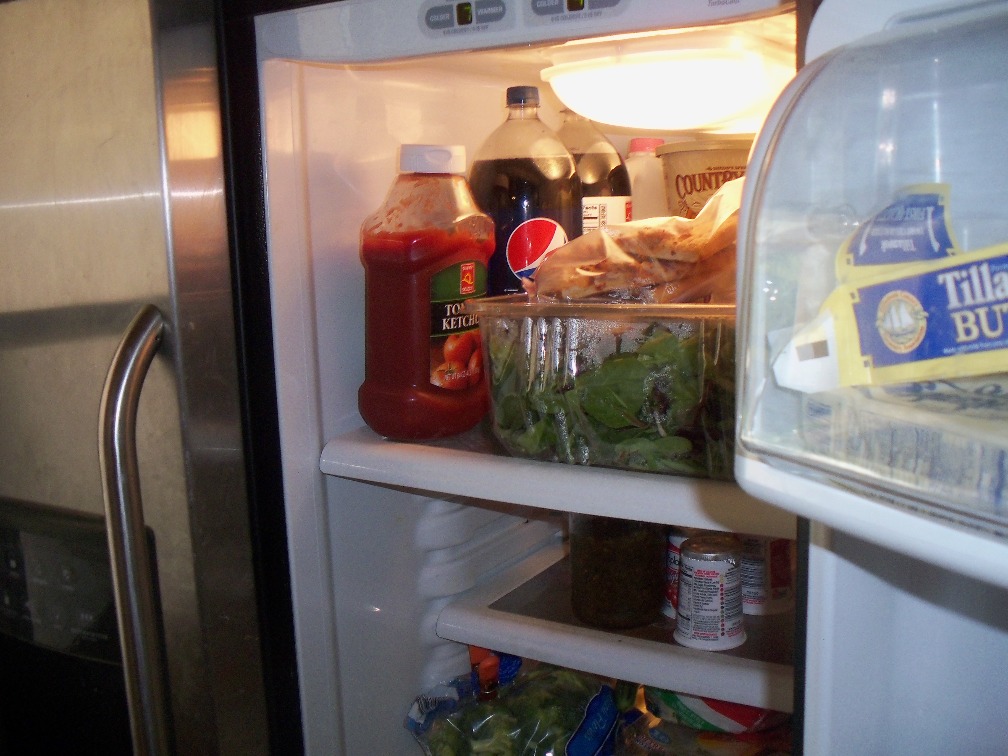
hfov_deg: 49.0
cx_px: 504
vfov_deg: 37.7
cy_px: 378
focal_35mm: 38
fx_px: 1107
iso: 200
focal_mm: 6.3
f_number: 3.5
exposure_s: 1/60
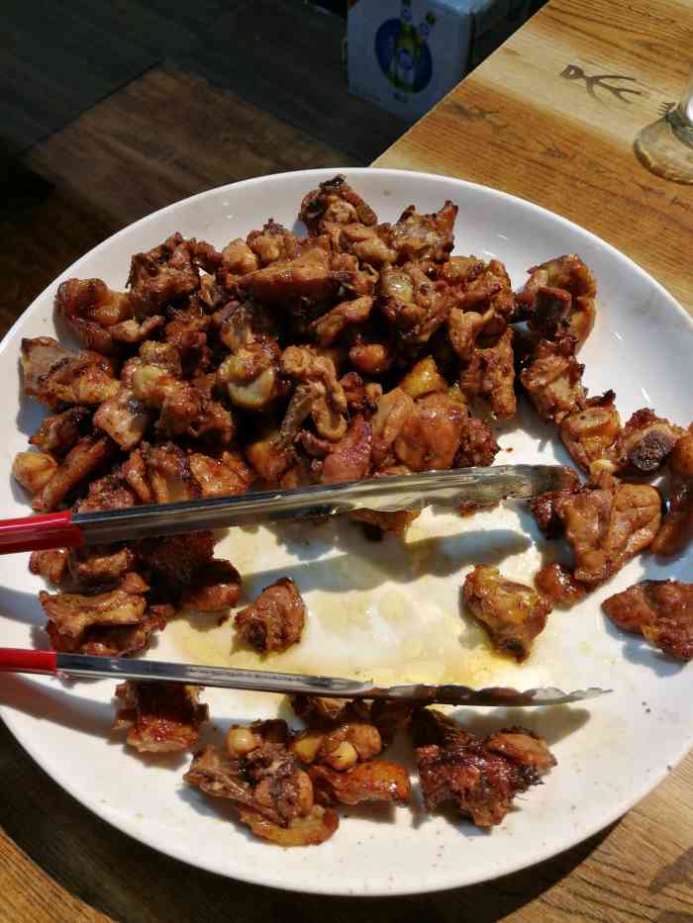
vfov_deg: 65.3
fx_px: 721
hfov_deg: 51.4
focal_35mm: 27
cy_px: 462
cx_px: 346
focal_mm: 3.95
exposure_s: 1/50
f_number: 1.8
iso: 100
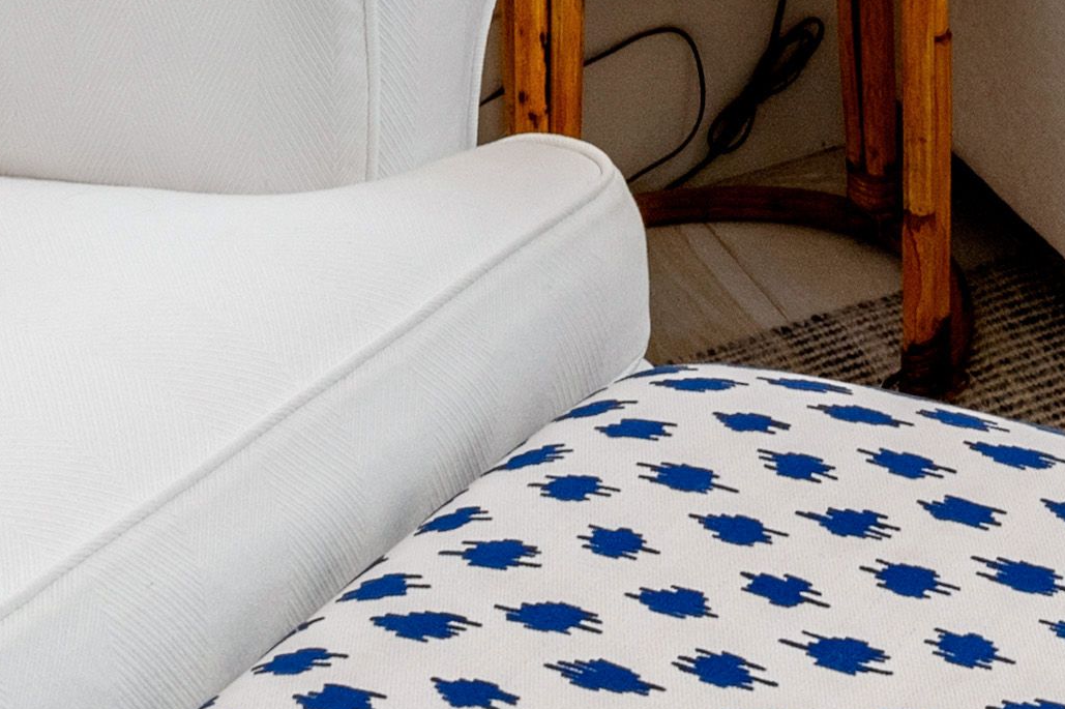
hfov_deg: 19.5
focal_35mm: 94
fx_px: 2779
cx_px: 1483
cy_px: -1254
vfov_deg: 10.9
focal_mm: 16
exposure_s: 1/20
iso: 400
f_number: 8
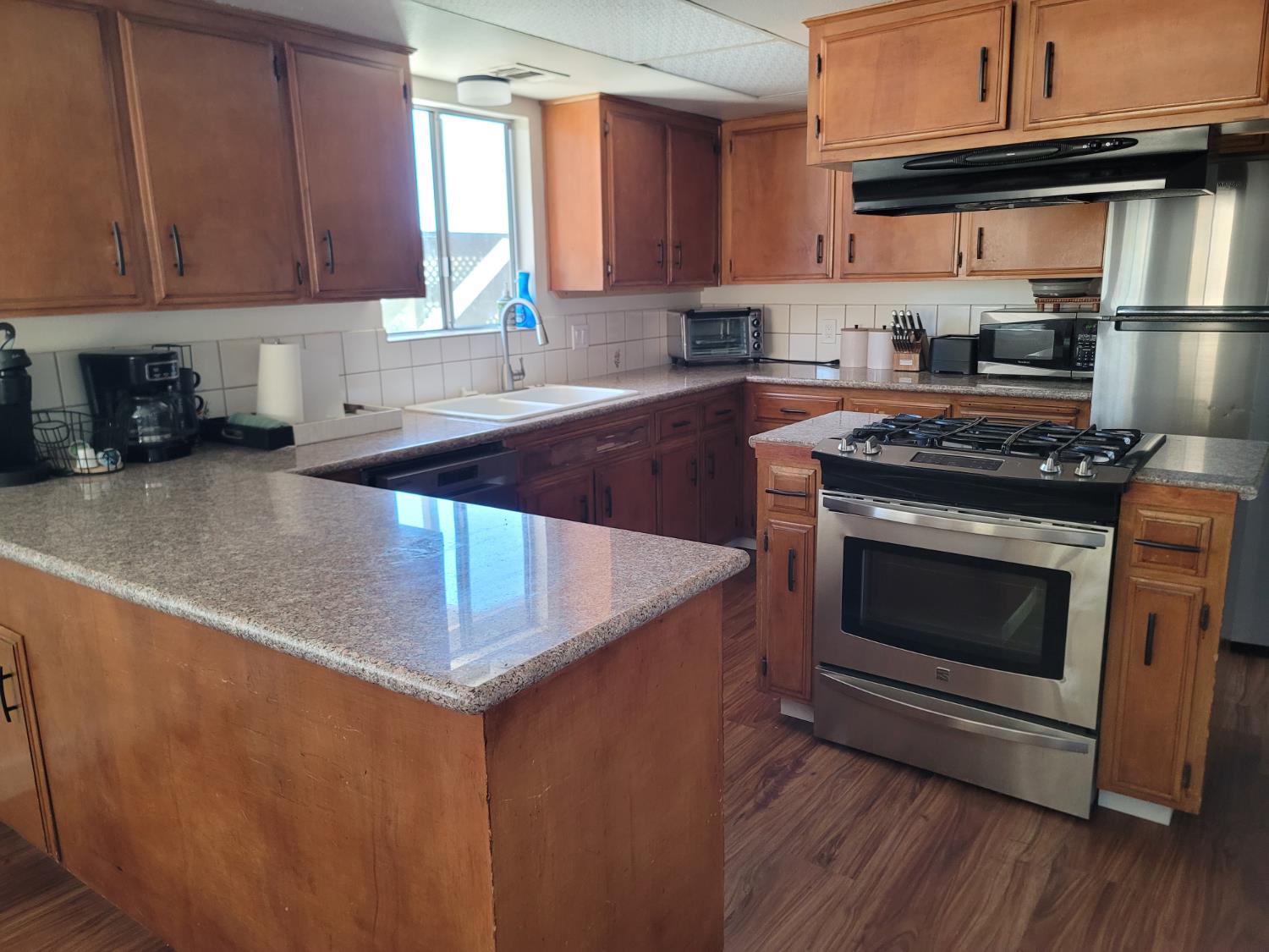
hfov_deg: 69.4
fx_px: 916
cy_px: 476
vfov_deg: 54.9
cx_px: 634
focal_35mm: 25
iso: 320
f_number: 1.8
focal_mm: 7
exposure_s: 1/120
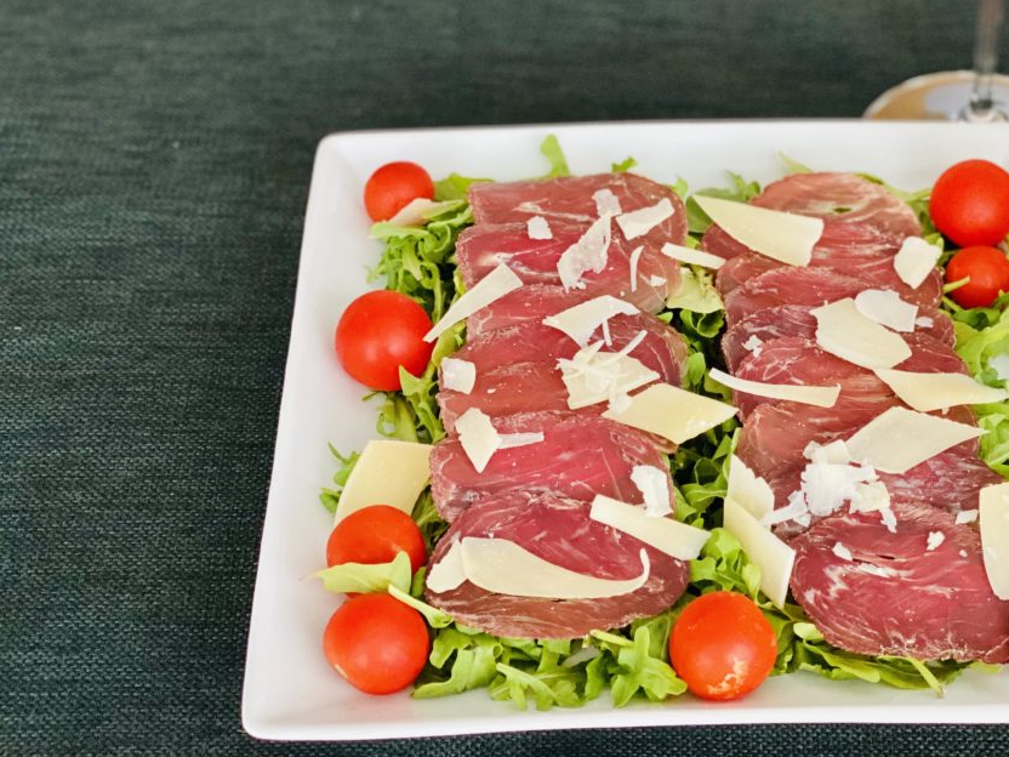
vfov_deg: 19.6
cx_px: 716
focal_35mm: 75
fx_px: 2186
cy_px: 335
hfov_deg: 25.8
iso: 400
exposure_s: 1/30
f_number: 2
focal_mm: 6
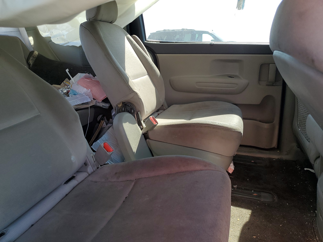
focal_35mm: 26
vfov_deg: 53.1
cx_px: 162
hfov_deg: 67.3
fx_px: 243
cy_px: 121
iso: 50
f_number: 1.5
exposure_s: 1/208
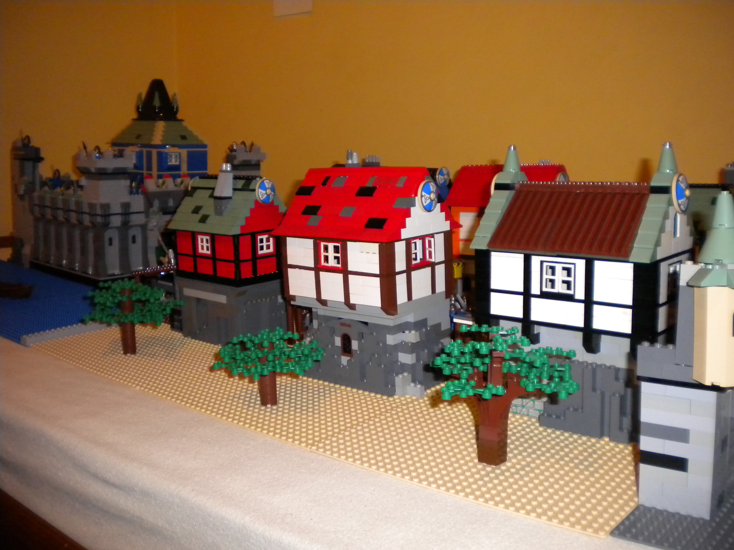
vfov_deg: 40.7
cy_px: 275
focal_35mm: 35
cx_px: 367
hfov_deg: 52.6
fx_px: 742
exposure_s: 1/30
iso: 400
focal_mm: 6.3
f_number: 3.1
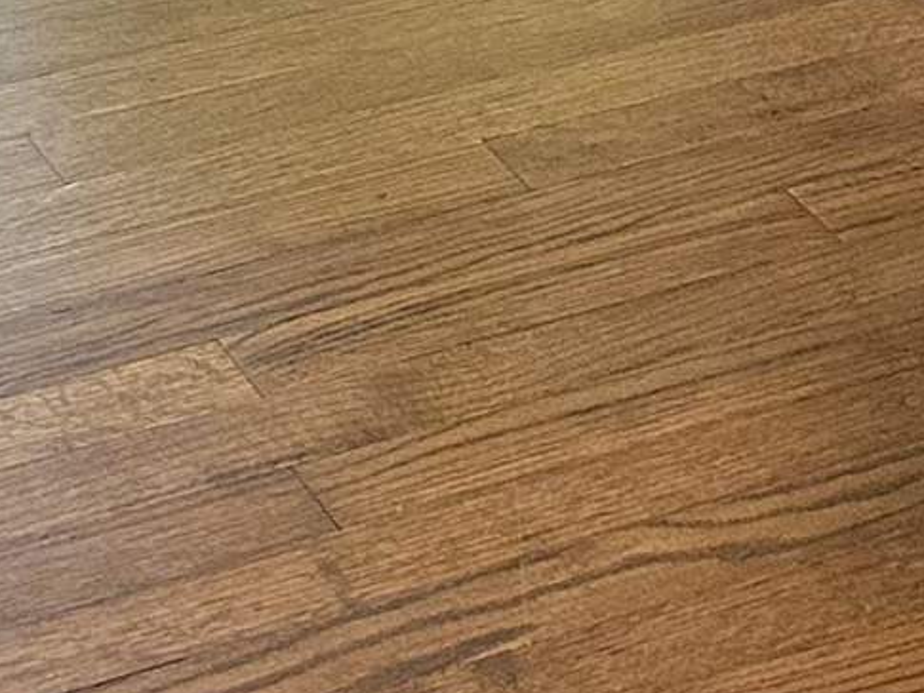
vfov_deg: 8.6
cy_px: -1138
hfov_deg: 13.0
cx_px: 259
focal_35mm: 152
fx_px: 4058
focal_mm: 6.86
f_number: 1.78
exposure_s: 1/60
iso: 250
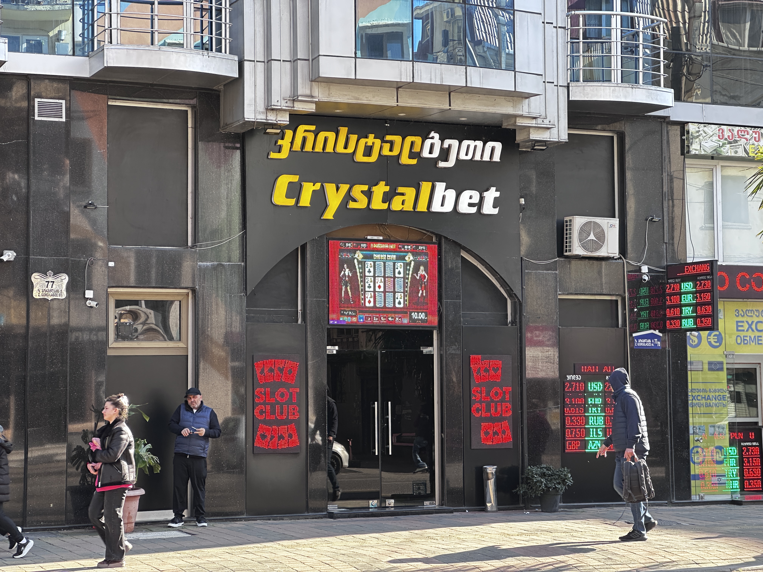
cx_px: 382
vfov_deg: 19.1
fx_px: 1697
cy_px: 286
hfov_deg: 25.3
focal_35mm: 77
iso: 100
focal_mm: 9
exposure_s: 1/99
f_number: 2.8
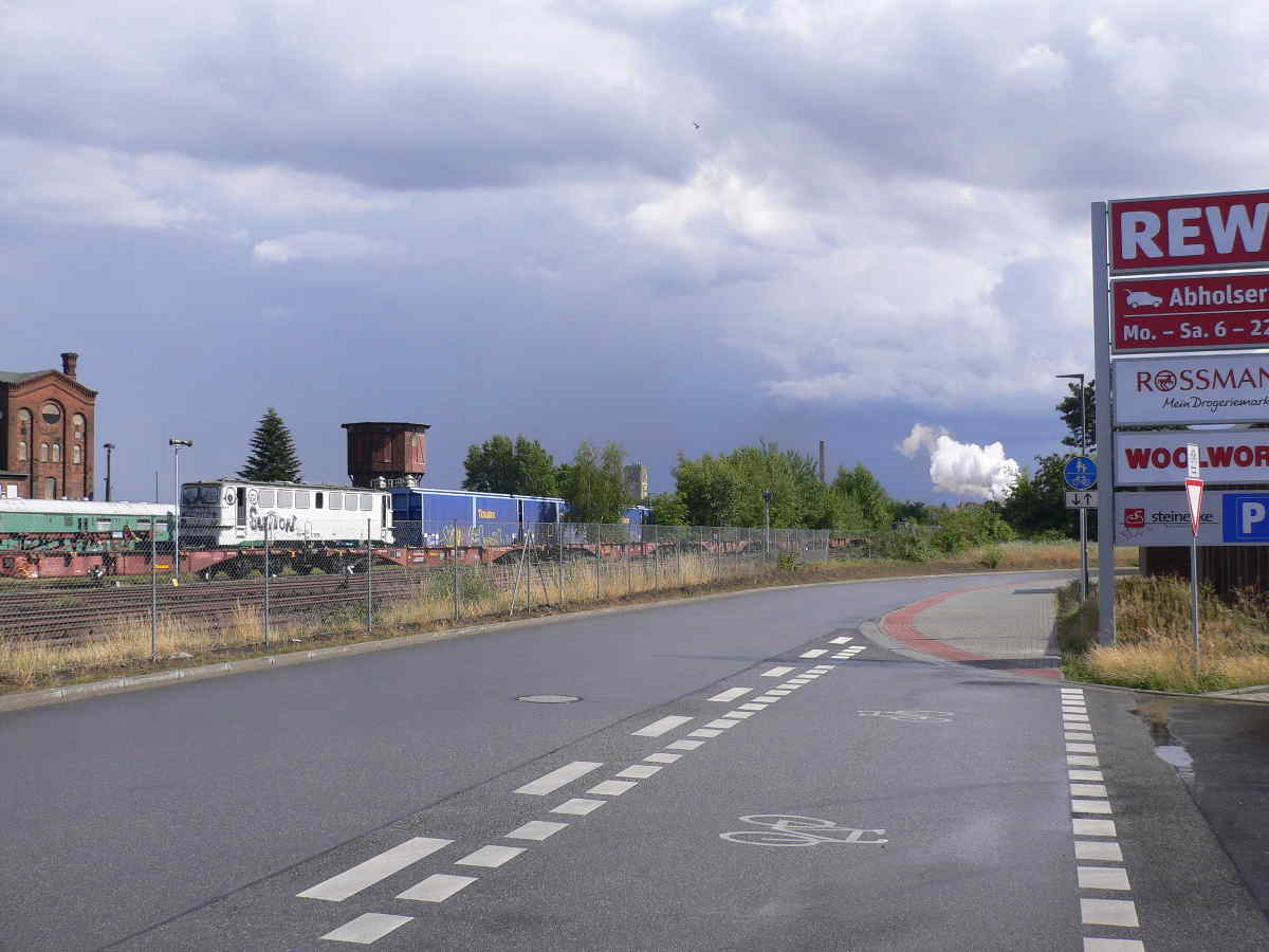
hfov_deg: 52.6
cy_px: 476
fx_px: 1283
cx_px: 634
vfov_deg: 40.7
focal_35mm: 35
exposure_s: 1/500
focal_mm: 5.8
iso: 100
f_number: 5.6
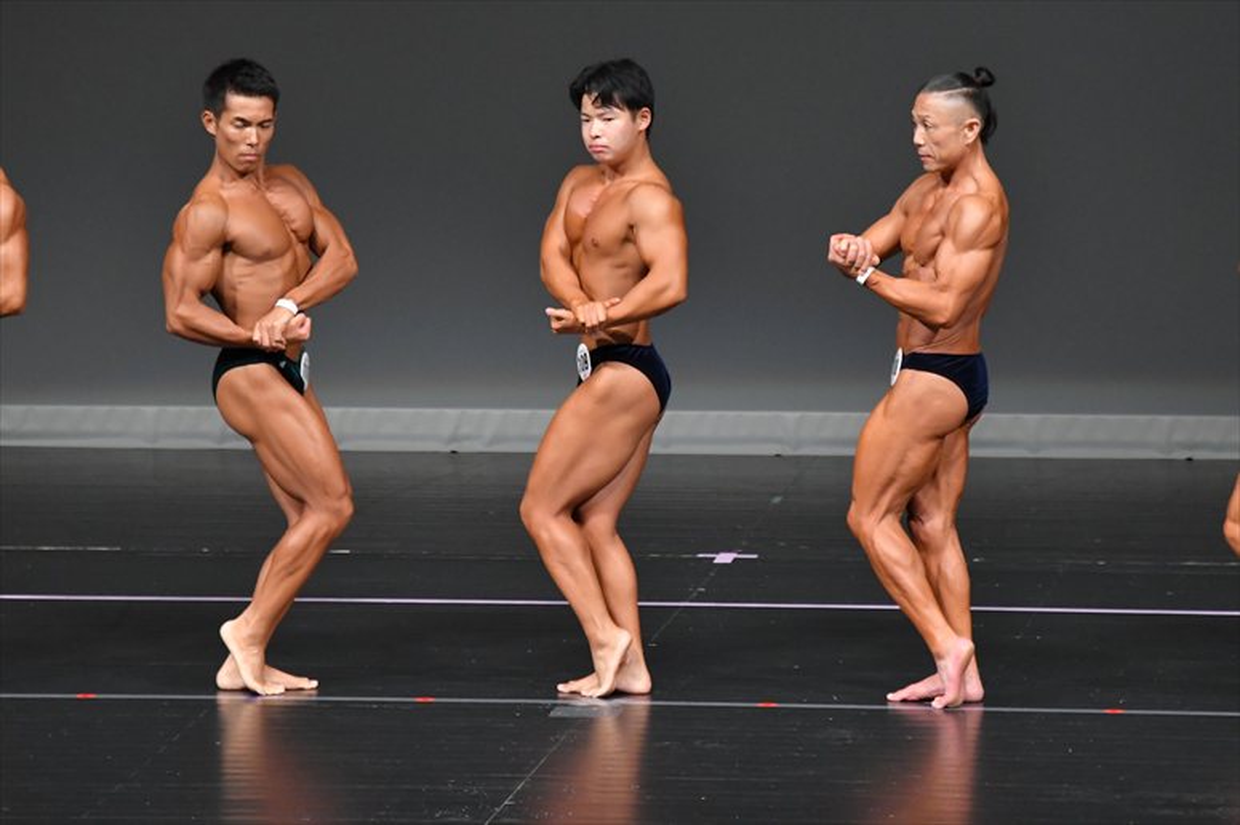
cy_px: 412
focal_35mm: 315
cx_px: 620
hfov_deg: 6.5
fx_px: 10845
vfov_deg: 4.4
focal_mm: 210
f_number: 5.6
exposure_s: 1/400
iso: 4000
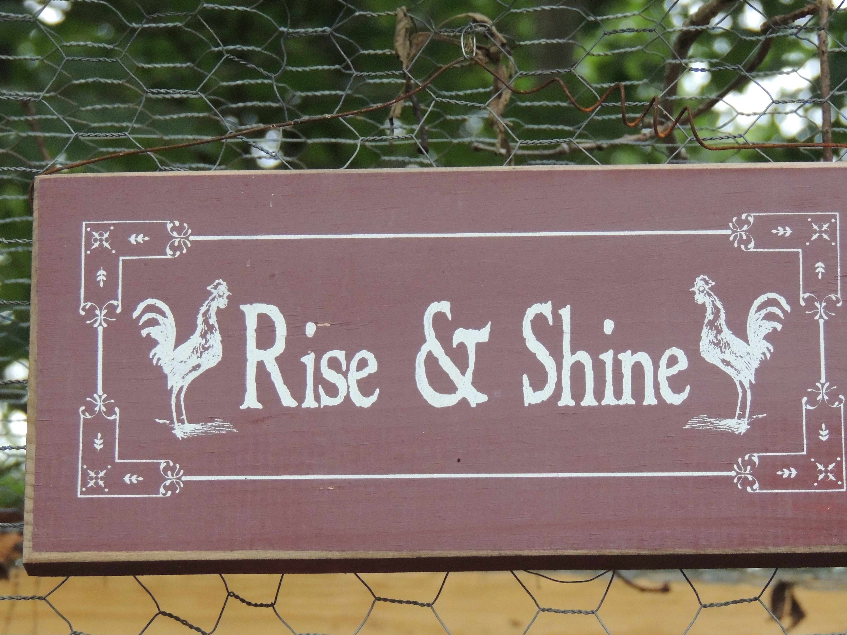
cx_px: 439
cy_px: 336
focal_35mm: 190
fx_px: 4649
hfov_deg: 10.4
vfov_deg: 7.8
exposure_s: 1/160
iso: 800
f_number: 4.5
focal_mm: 30.3
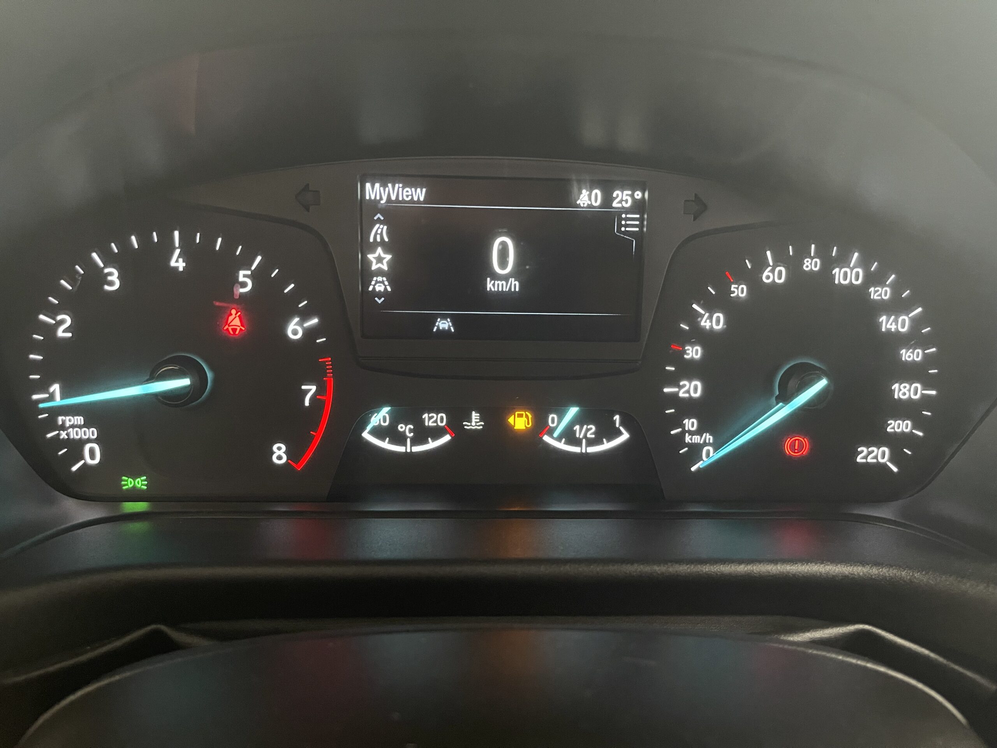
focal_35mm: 25
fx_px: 720
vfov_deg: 54.9
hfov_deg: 69.4
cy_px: 374
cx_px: 498
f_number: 1.6
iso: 640
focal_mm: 5.1
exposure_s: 1/29
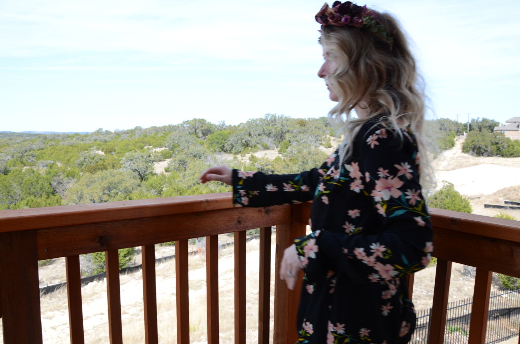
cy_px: 172
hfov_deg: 67.5
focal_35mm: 27
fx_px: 389
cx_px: 260
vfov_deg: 47.7
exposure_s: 1/125
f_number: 6.3
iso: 100
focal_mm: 18
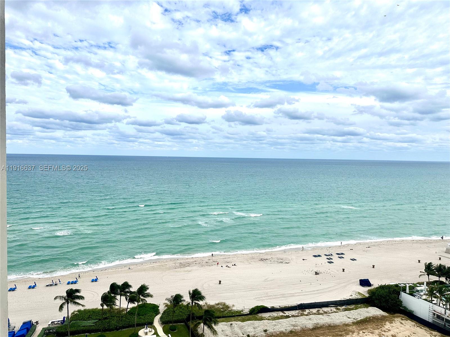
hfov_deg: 71.6
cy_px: 168
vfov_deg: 56.8
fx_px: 312
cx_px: 225
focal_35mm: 24
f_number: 1.78
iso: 80
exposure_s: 1/6211
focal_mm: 6.86
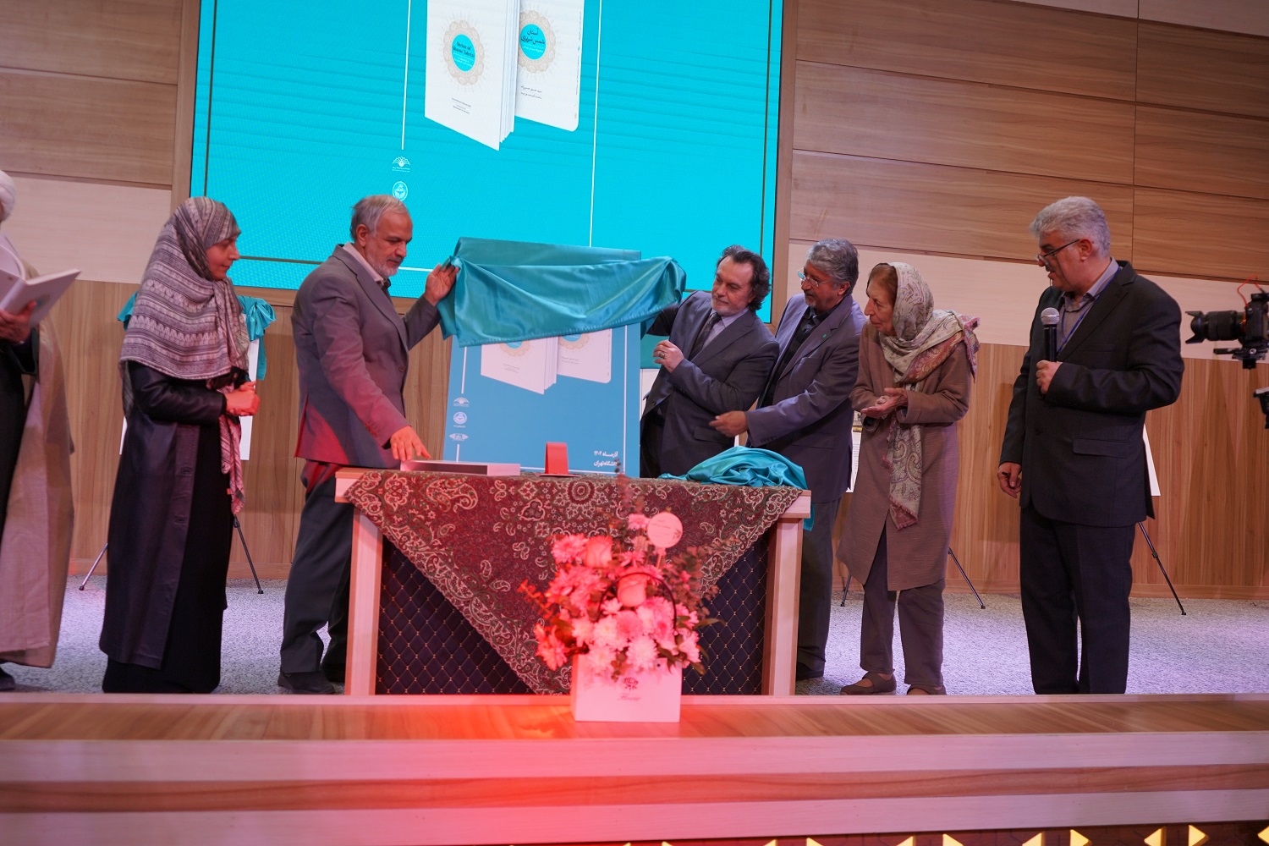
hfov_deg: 58.7
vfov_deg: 41.1
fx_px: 1128
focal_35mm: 32
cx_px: 634
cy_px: 423
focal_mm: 32
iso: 500
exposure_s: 1/160
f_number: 4
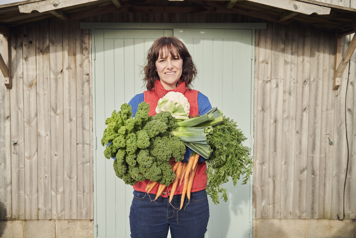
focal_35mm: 35
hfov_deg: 54.4
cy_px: 119
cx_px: 178
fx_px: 346
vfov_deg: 37.9
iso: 640
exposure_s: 1/2000
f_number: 3.2
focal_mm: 35
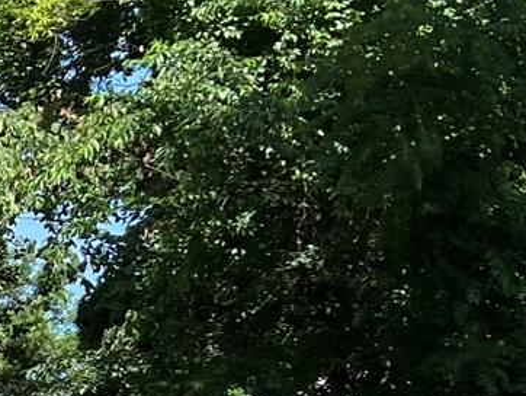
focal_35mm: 147
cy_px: 638
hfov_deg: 12.1
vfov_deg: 9.7
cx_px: -474
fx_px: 2235
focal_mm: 5.7
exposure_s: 1/2513
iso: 50
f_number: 1.5
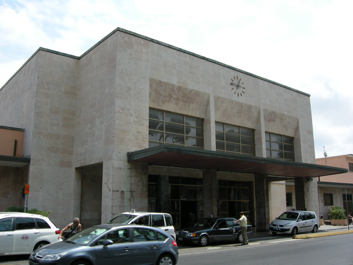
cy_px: 132
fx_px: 367
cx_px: 176
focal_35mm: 36
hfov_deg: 51.4
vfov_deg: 39.7
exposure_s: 1/263
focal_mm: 7.5
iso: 64
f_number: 5.4
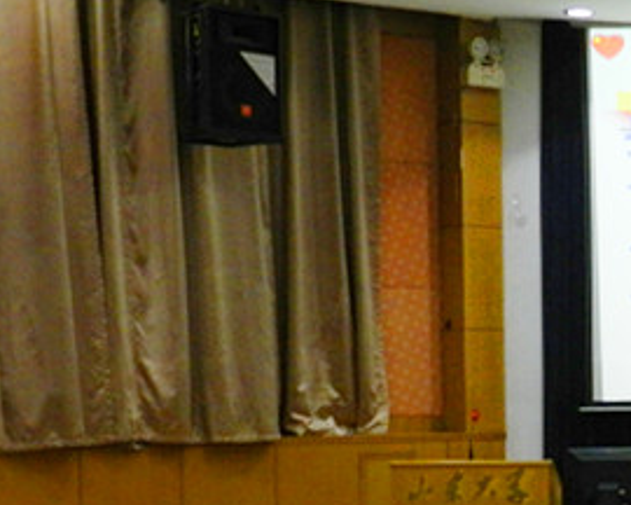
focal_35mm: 130
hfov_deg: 14.1
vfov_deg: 11.7
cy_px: 569
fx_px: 2428
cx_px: 855
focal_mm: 8.1
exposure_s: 1/20
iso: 400
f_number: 4.2
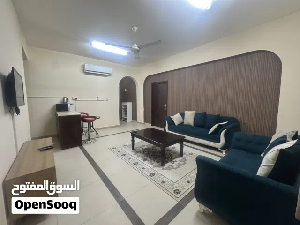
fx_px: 121
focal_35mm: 14
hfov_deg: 102.1
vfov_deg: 85.7
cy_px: 112
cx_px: 150
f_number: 2.2
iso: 320
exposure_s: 1/100
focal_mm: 2.22
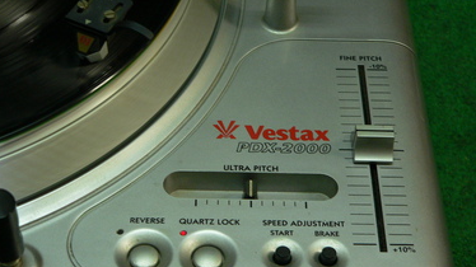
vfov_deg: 16.7
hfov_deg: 29.4
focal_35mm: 72
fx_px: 908
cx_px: 238
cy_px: 166
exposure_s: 1/50
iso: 200
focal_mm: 10.8
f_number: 2.8
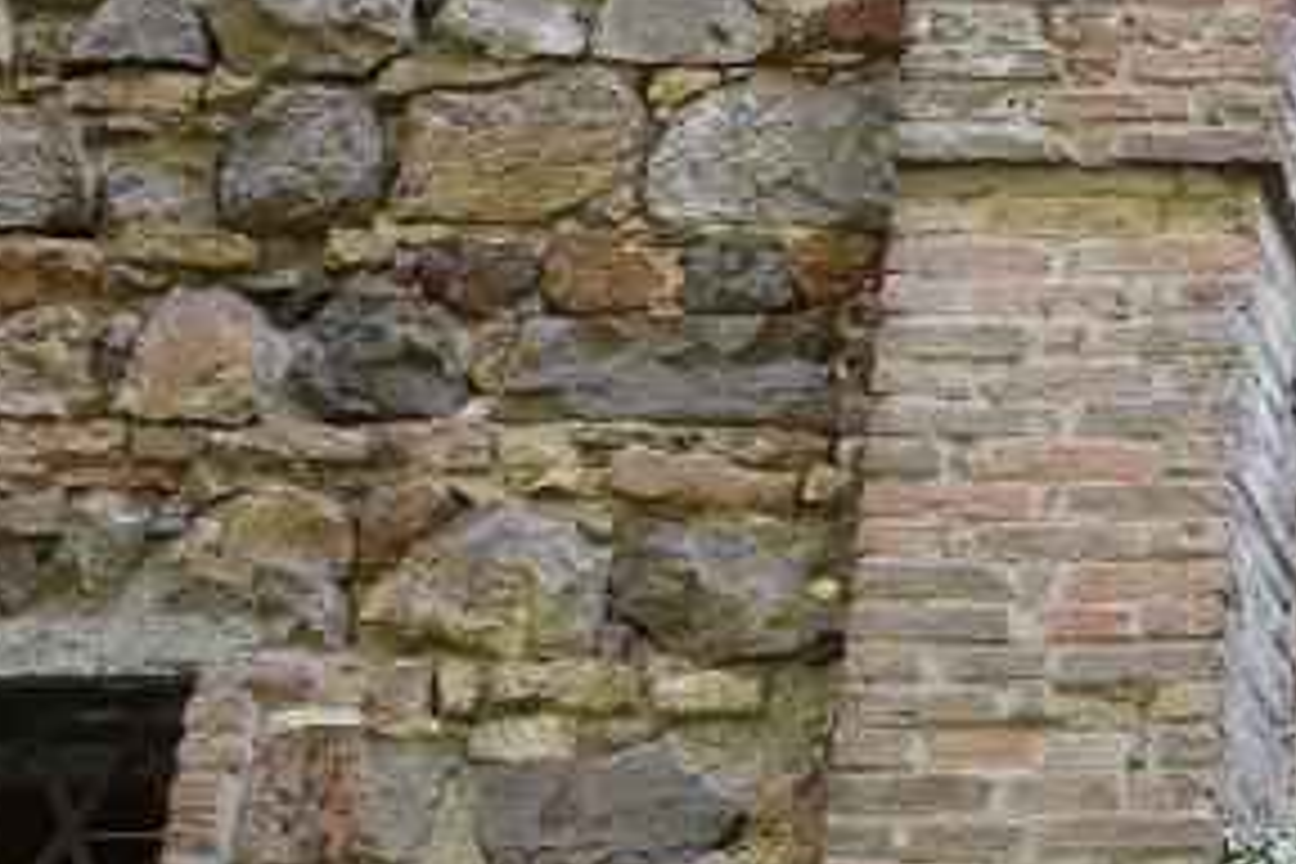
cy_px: 612
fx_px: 5240
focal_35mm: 146
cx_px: 1917
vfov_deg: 9.4
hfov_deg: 13.3
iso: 400
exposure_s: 1/100
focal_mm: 31
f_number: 5
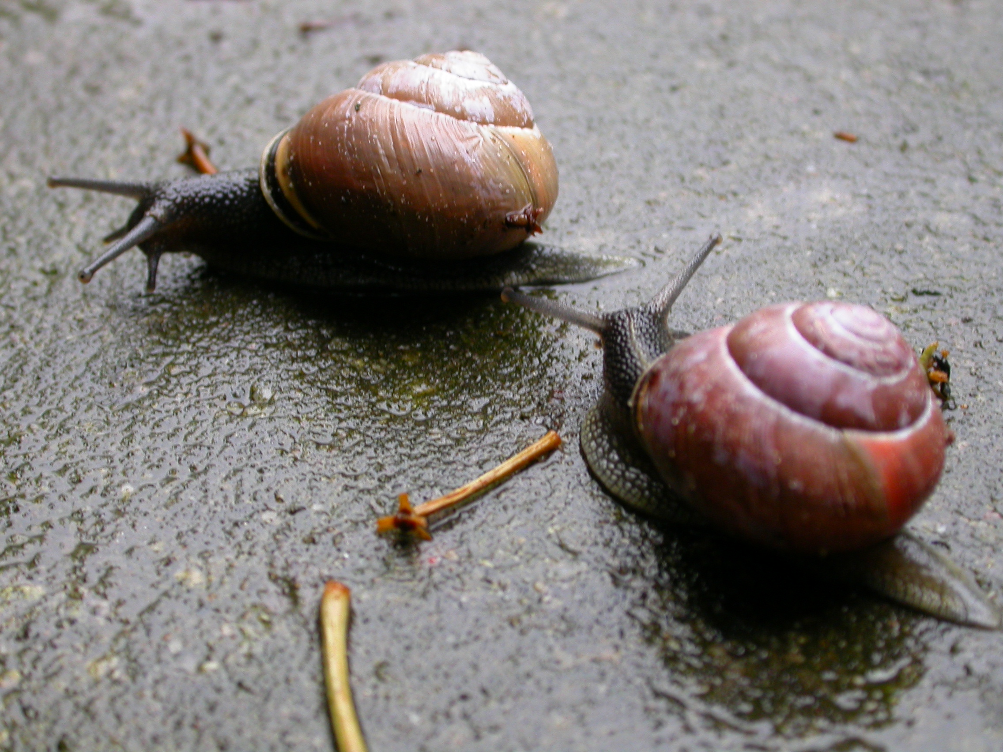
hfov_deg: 17.9
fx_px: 3187
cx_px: 502
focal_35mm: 110
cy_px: 376
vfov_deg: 13.5
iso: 100
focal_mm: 22.8
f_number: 4.1
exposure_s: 1/36.3
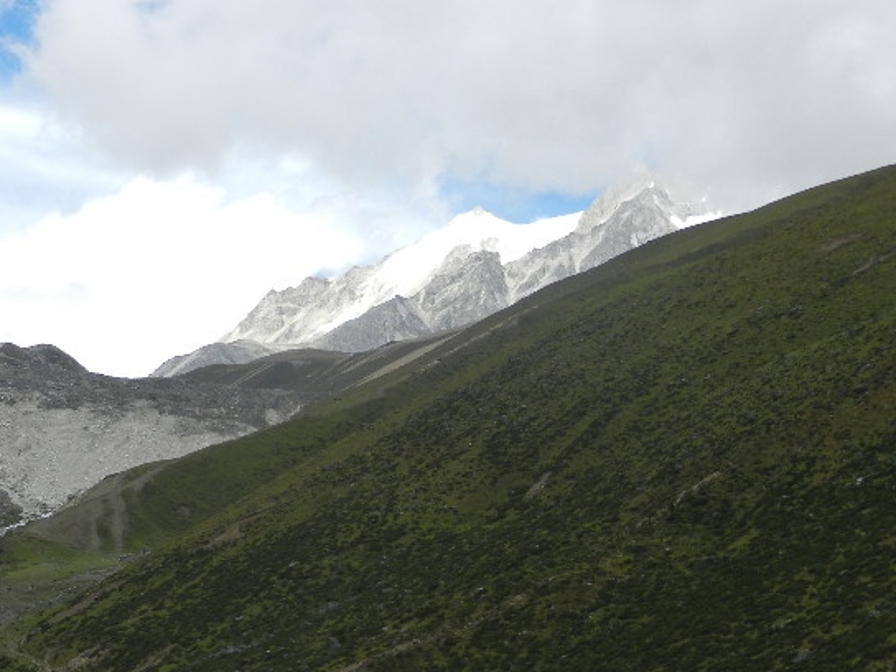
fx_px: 2588
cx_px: 394
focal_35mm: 100
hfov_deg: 19.6
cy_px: 402
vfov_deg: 14.8
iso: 160
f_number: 4.6
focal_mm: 12.3
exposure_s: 1/800
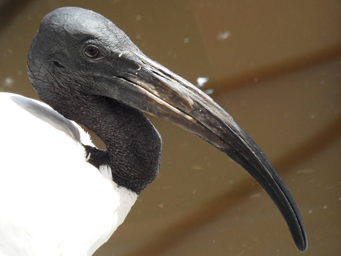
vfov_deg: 14.8
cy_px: 128
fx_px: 985
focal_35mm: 100
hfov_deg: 19.6
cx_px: 170
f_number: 4.4
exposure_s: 1/350
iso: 200
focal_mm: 16.3
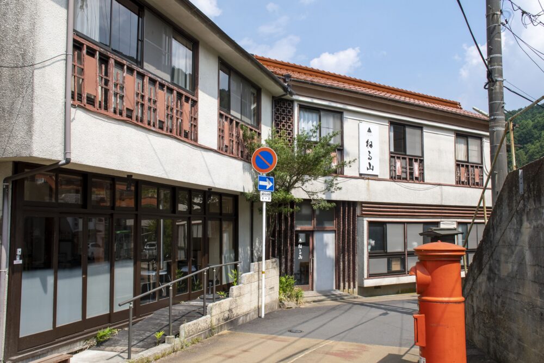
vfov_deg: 38.9
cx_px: 272
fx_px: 514
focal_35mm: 34
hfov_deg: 55.8
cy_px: 182
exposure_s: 1/250
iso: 200
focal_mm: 23
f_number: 10
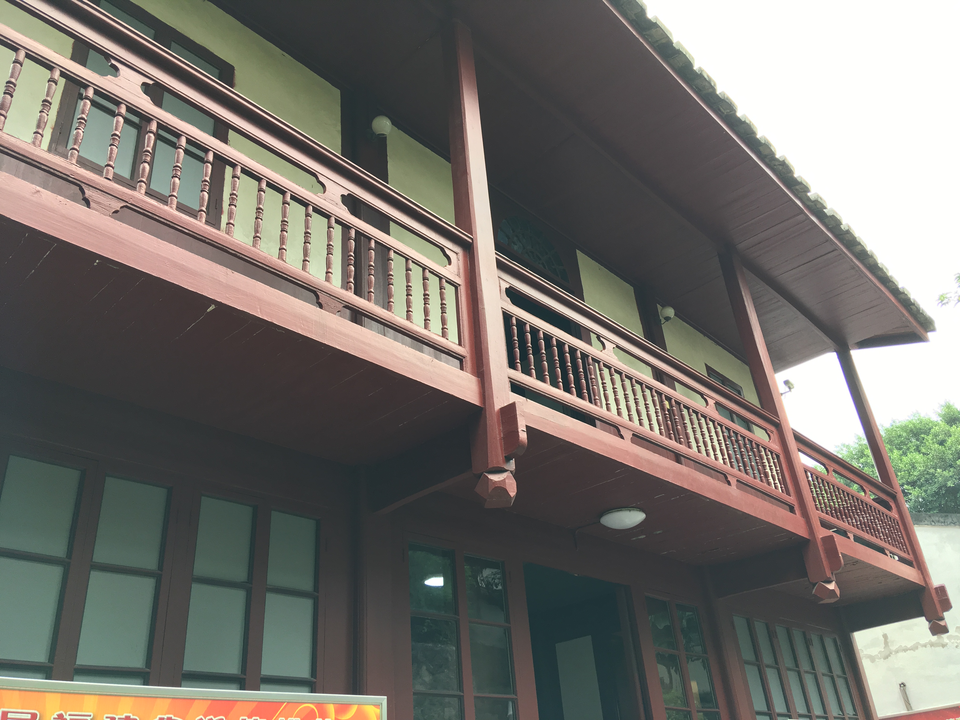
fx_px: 804
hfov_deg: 61.7
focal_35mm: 29
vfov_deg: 48.2
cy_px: 360
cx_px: 480
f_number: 2.2
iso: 32
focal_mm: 4.15
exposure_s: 1/100
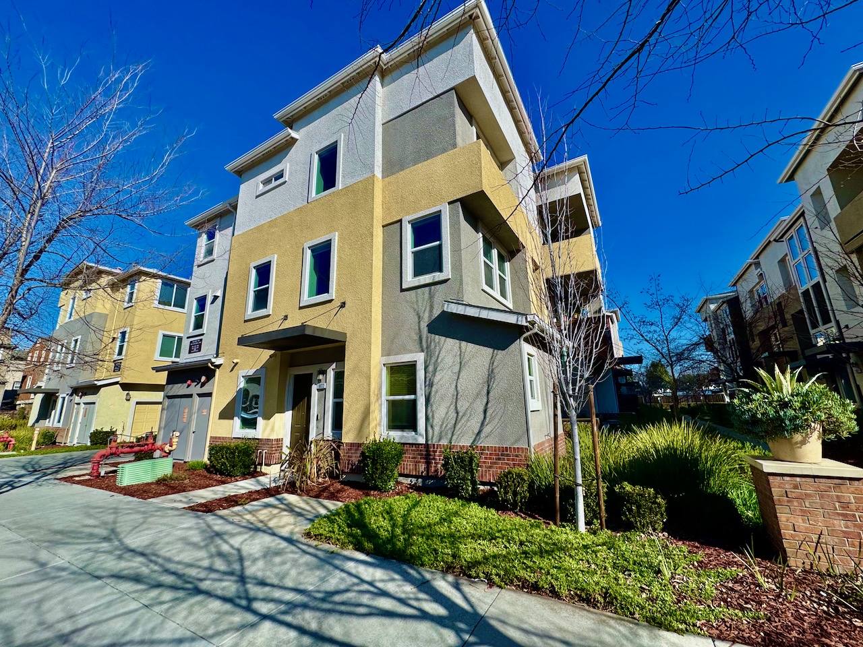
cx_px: 432
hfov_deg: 102.1
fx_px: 349
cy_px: 324
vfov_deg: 85.7
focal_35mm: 14
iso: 50
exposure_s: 1/2985
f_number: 2.2
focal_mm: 2.22
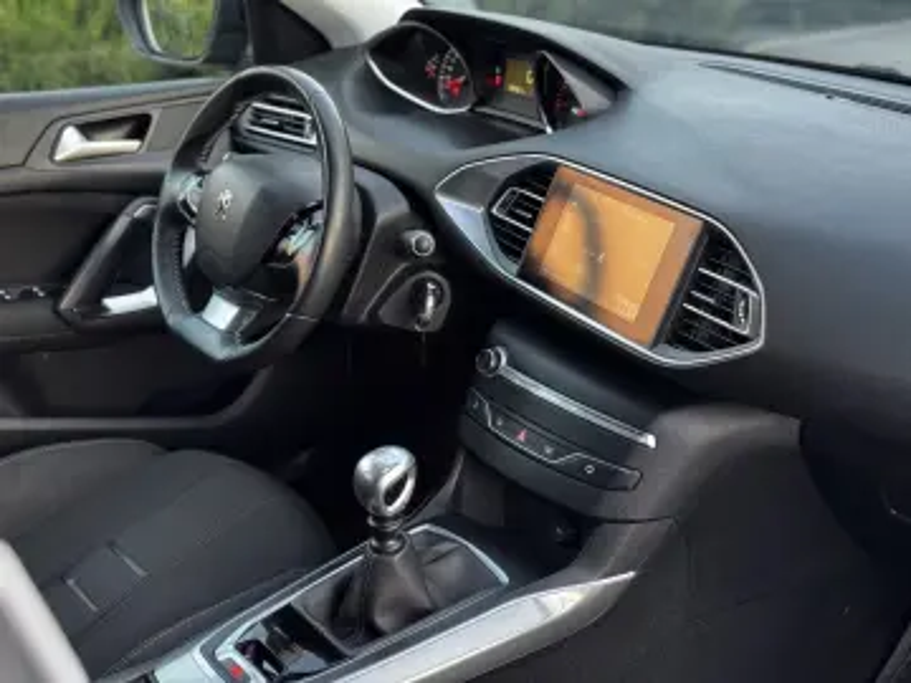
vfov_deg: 30.3
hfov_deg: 39.7
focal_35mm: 48
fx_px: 1263
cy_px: 342
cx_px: 456
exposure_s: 1/47
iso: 250
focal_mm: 6.76
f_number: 1.78
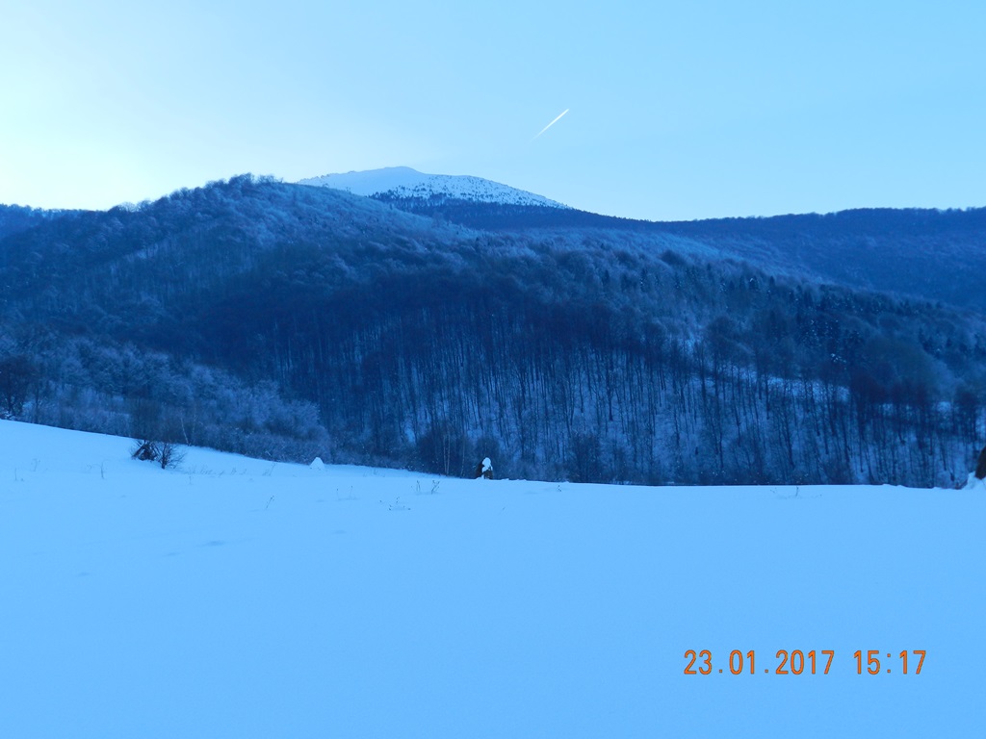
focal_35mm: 38
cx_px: 493
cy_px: 370
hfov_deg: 49.0
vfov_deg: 37.7
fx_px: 1082
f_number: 4
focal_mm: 6.7
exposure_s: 1/400
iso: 160
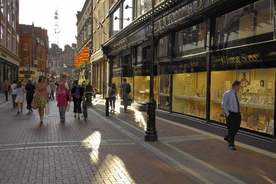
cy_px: 92
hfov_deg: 53.2
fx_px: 276
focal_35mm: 36
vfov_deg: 36.8
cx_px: 138
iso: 100
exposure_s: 1/100
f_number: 7.6
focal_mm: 24
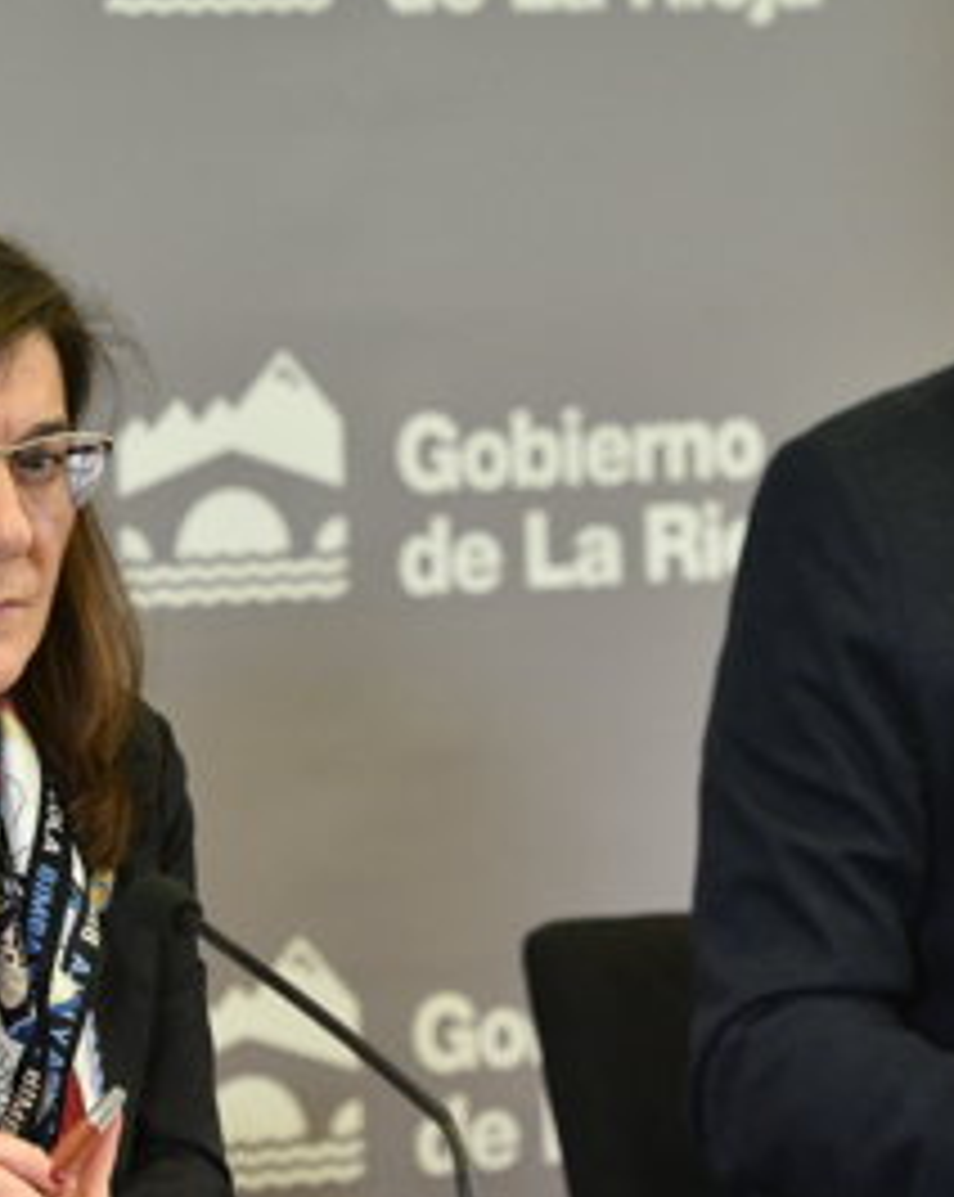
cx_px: 472
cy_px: 511
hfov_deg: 5.6
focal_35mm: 276
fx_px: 9763
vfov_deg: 7.0
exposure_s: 1/320
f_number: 2.8
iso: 2000
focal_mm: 122
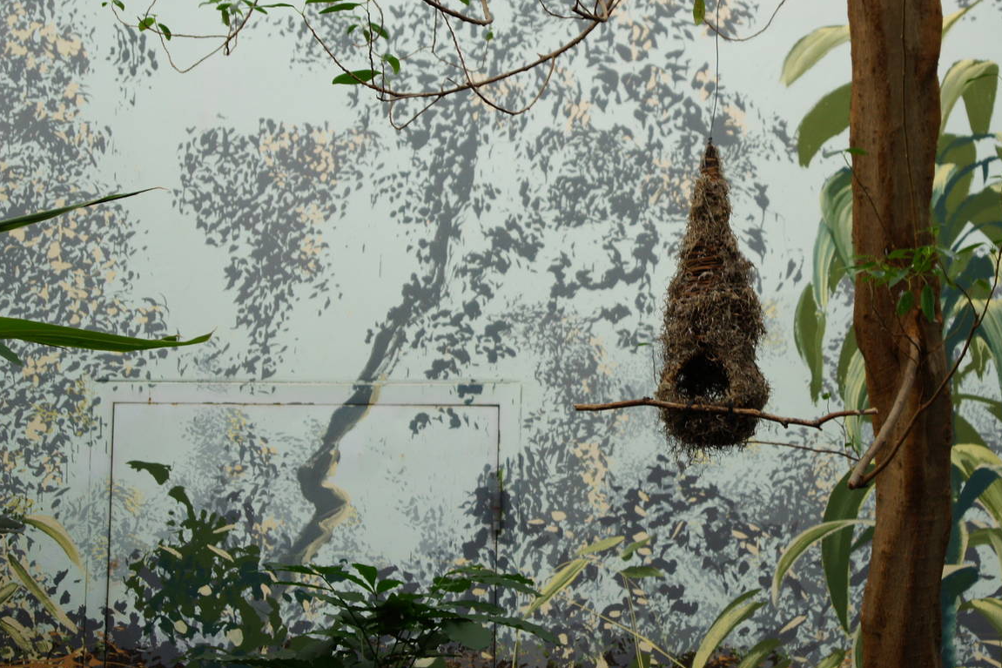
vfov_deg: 11.9
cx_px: 691
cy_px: 295
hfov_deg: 17.8
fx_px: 3192
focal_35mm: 115
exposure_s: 1/100
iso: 320
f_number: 5.6
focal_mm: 55
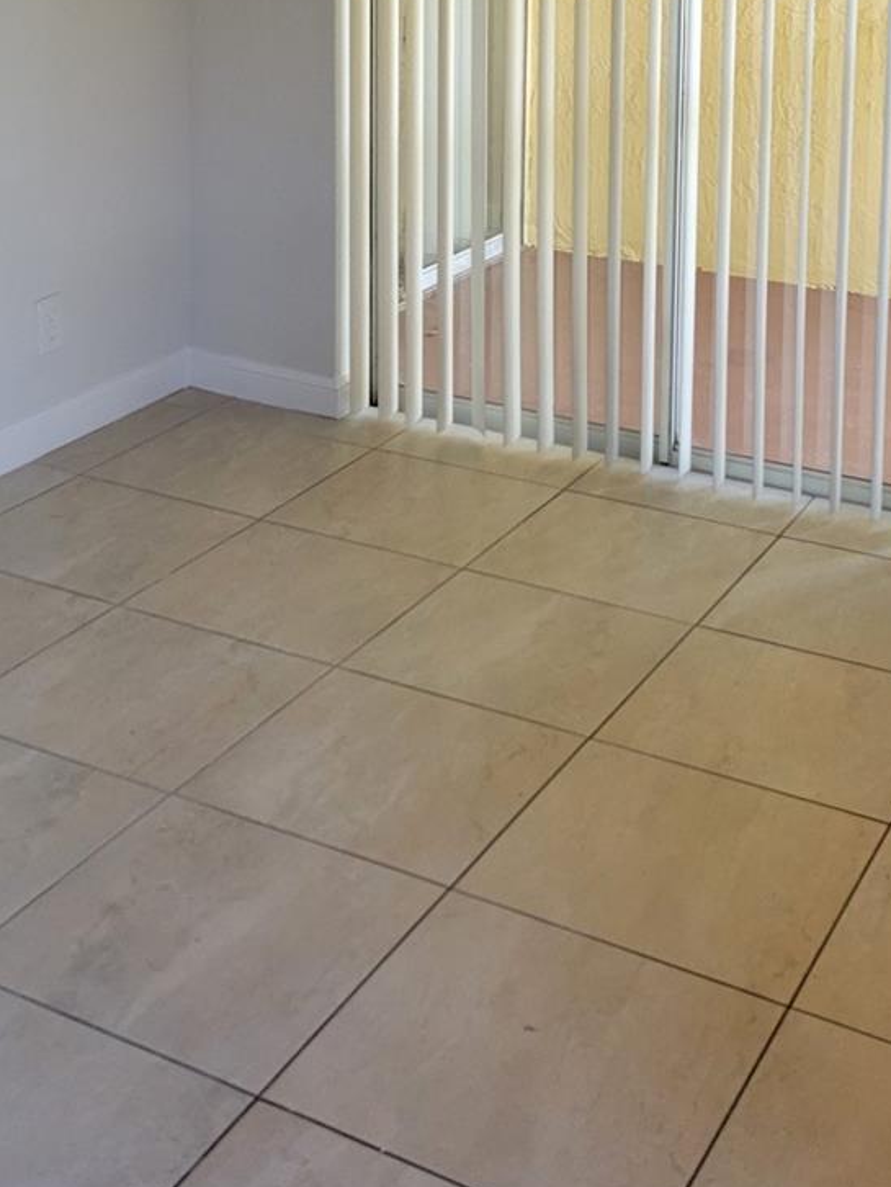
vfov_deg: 32.8
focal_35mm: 55
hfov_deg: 26.5
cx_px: 365
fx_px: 1886
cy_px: 82
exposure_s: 1/120
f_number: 1.8
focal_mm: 5.4
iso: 250
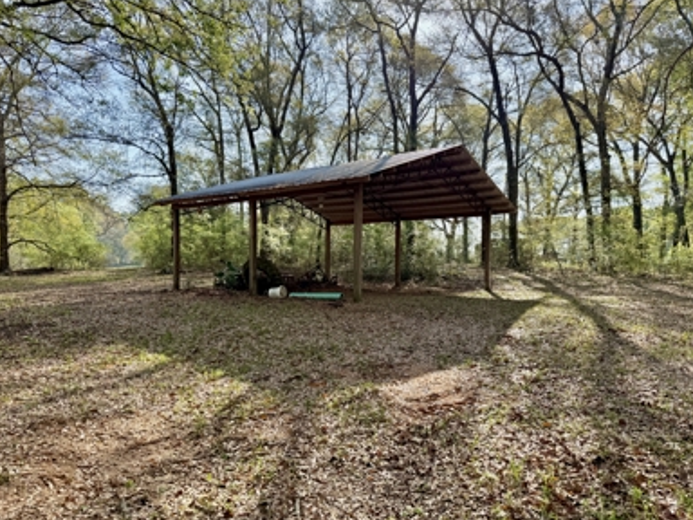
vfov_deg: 54.9
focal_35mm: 25
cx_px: 356
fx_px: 500
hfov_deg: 69.4
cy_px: 264
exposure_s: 1/1812
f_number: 1.78
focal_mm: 6.76
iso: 100
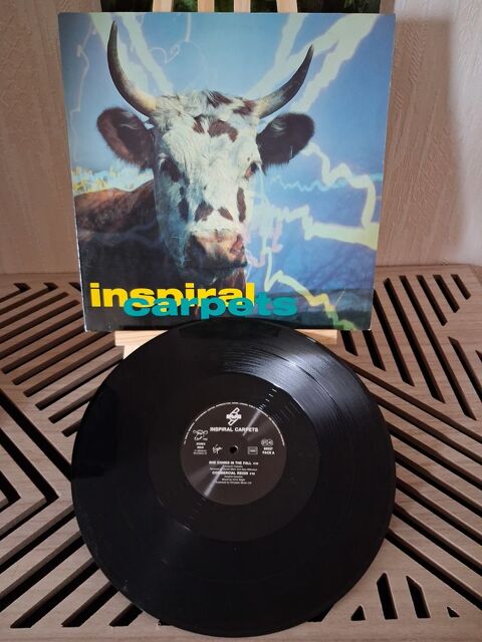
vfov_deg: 65.3
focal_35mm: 27
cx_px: 241
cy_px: 321
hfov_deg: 51.4
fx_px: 501
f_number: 1.8
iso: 640
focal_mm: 4
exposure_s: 1/25
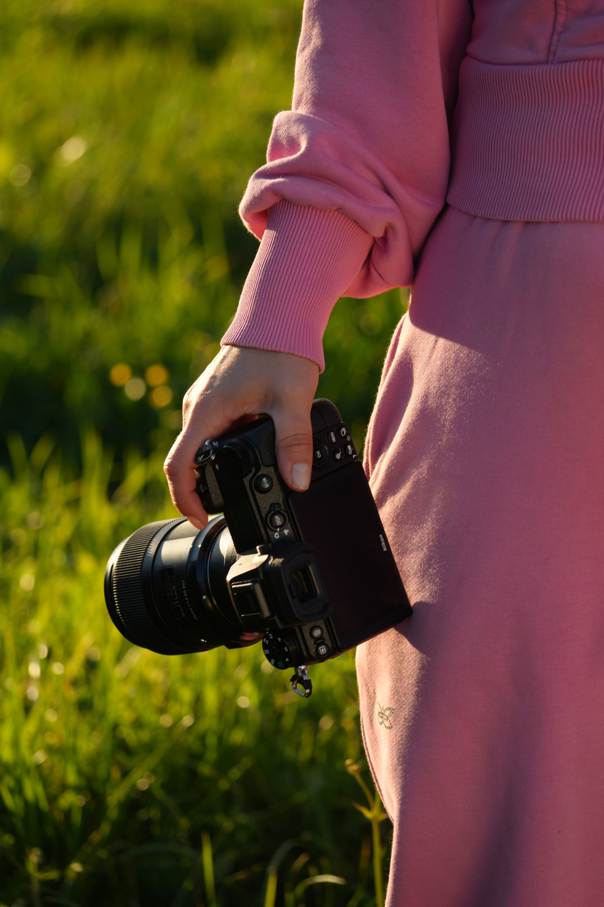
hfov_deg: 9.5
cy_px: 454
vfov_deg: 14.3
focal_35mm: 144
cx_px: 302
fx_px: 3624
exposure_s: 1/250
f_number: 7.1
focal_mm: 144
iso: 200
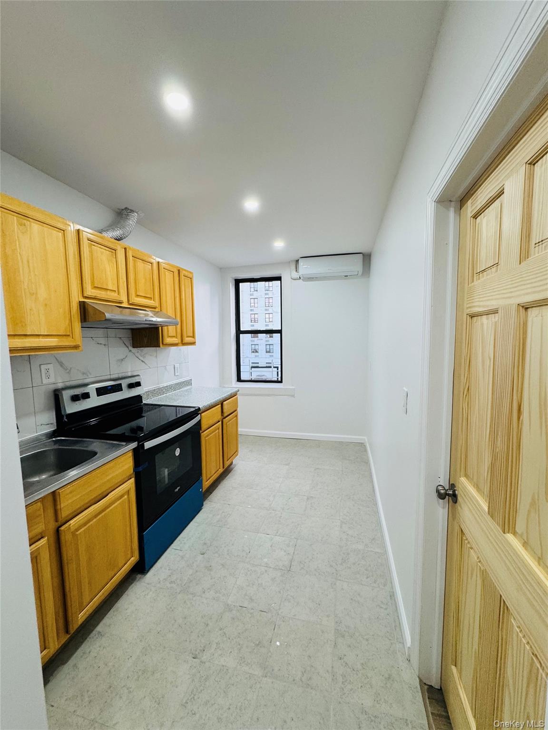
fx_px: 296
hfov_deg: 85.7
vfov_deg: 102.1
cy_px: 365
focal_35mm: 14
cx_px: 274
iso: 160
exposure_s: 1/120
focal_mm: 2.22
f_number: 2.2
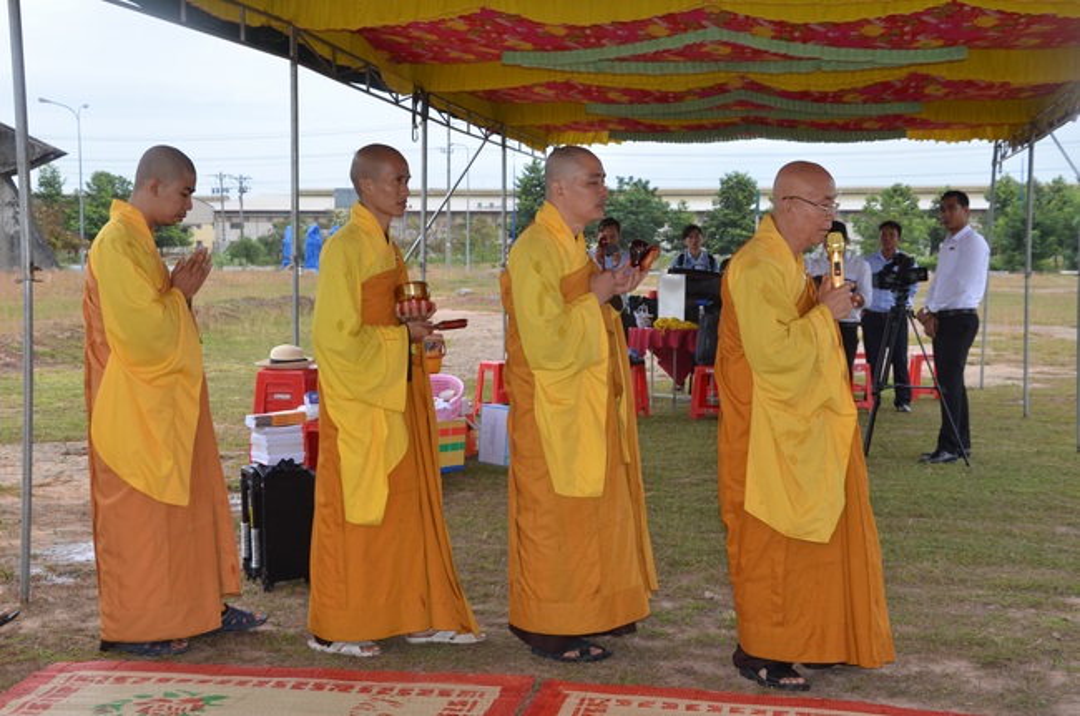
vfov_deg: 25.7
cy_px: 358
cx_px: 540
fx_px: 1572
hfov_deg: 37.9
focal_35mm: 52
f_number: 9
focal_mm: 35
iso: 640
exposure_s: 1/250
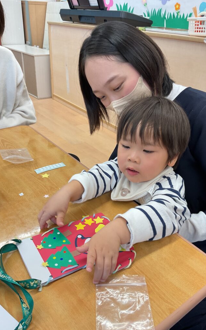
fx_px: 278
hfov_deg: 40.6
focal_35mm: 31
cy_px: 166
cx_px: 107
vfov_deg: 61.2
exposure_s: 1/120
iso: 64
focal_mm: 3
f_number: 1.8
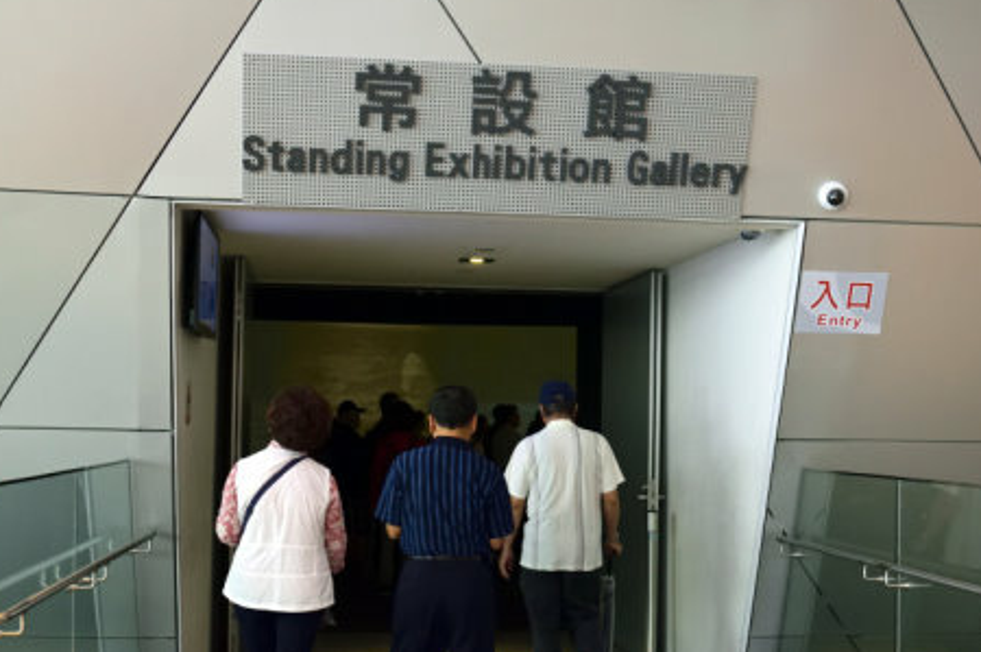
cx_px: 473
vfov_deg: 32.5
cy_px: 357
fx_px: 1116
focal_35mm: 41
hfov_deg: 47.4
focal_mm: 24
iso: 1250
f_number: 5.6
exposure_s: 1/50
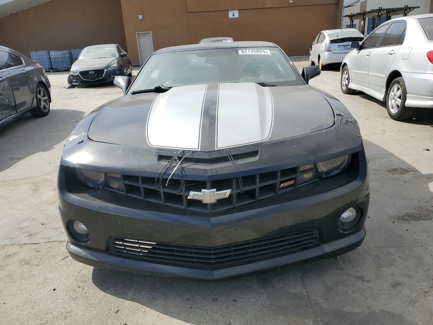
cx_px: 216
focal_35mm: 26
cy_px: 162
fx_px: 325
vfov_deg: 53.1
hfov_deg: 67.3
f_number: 1.5
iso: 50
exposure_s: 1/3333
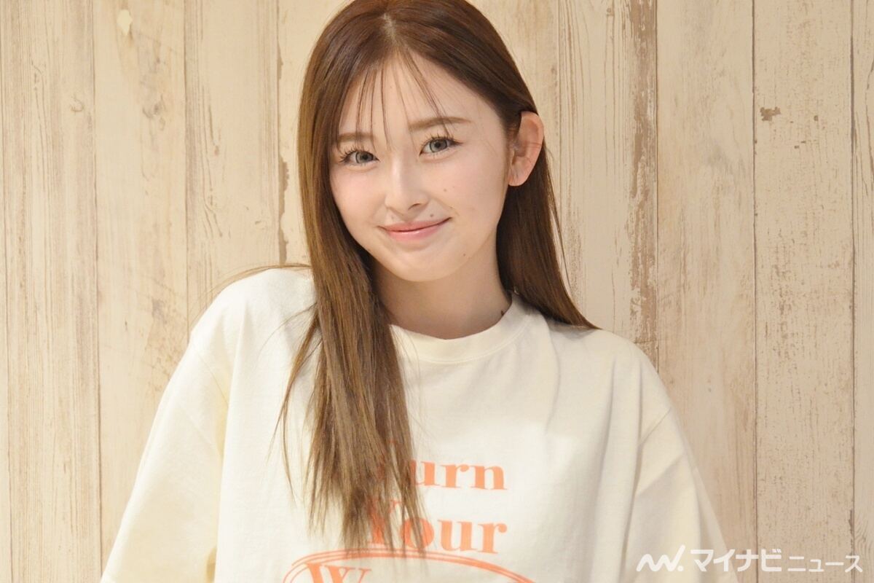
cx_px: 437
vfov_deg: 18.2
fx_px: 1821
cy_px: 292
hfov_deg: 27.0
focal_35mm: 75
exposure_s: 1/200
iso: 2200
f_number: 4.8
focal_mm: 50
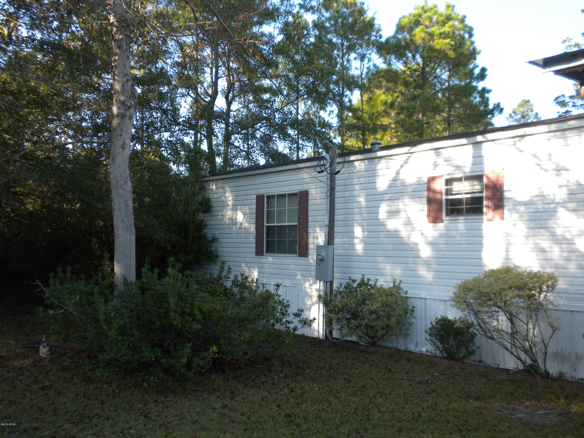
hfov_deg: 50.1
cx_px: 292
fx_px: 624
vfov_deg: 38.7
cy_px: 219
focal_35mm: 37
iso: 272
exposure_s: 1/463
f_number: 3.5
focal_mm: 6.6
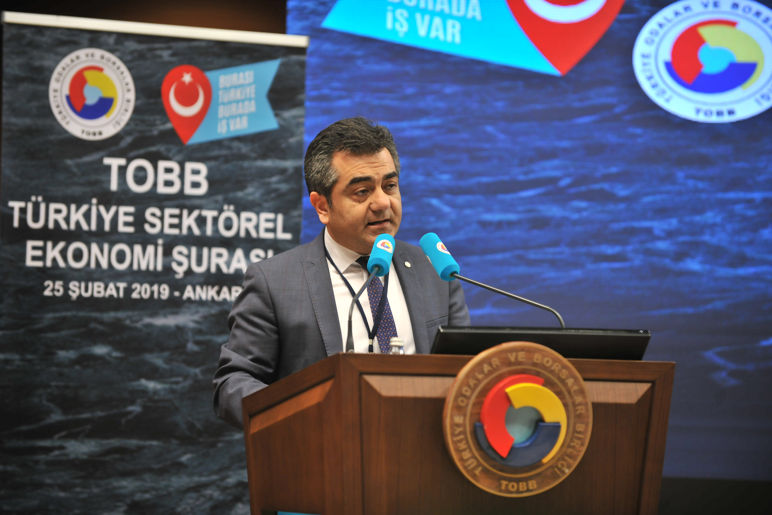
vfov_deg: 8.6
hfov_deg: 12.8
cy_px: 258
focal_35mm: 160
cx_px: 386
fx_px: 3431
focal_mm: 160
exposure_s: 1/80
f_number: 2.8
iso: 640
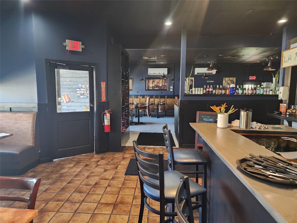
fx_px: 197
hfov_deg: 73.9
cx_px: 148
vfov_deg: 58.9
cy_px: 112
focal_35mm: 23
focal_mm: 6.4
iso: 640
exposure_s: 1/40
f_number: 1.8
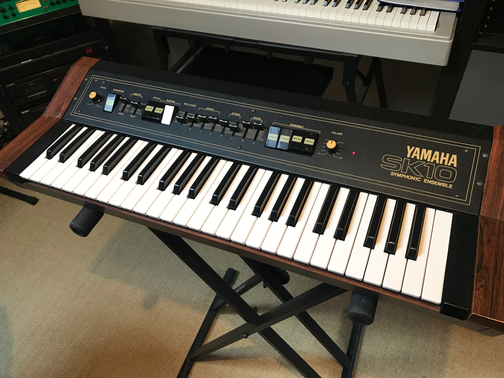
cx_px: 252
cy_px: 189
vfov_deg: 49.7
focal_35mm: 28
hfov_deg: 63.4
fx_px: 408
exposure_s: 1/25
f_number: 1.8
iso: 40
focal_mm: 3.99
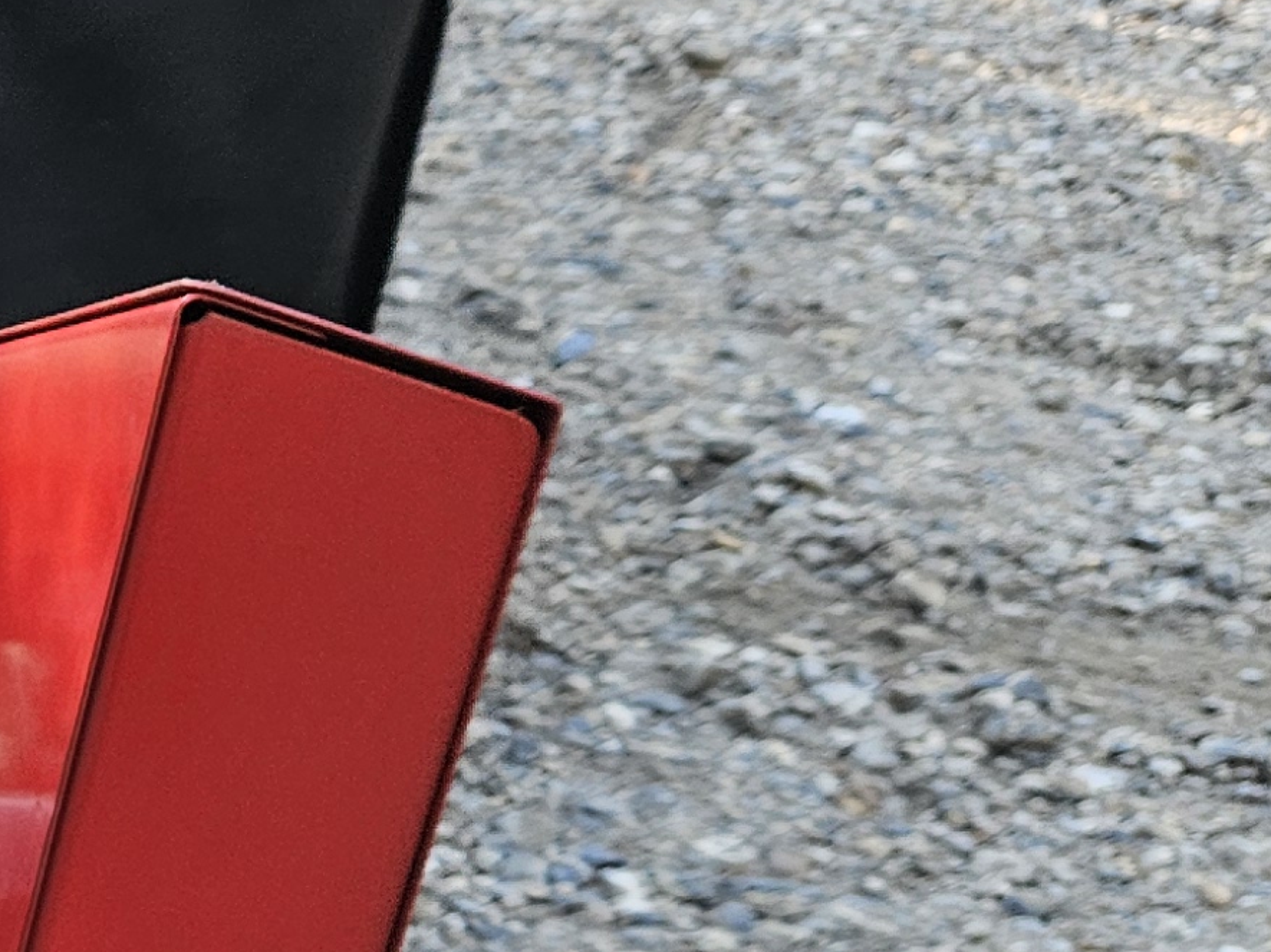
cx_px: -1479
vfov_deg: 14.0
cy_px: 966
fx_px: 3817
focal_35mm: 104
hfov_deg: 14.6
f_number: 1.8
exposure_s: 1/180
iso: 64
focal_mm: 5.4
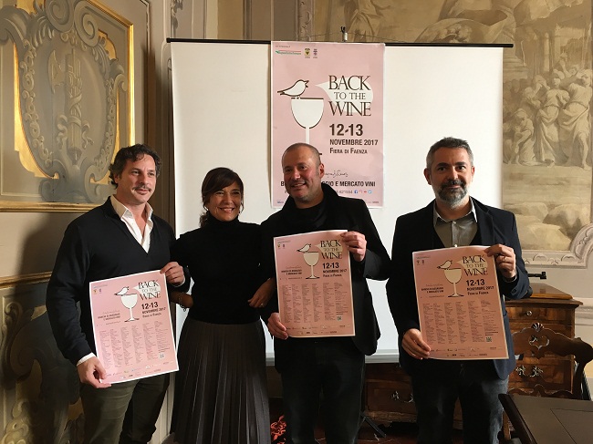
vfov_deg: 48.2
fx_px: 497
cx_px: 296
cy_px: 222
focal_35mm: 29
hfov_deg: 61.7
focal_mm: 4.15
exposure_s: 1/33
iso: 64
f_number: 2.2
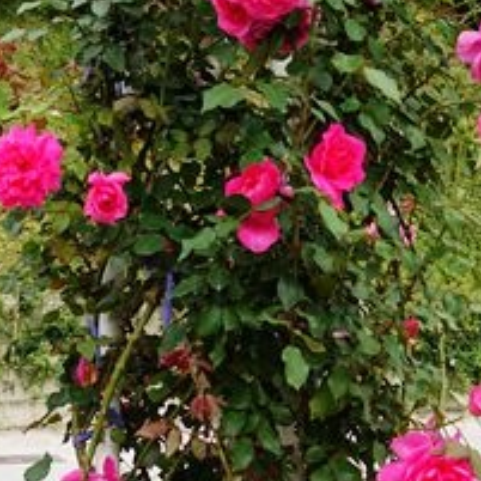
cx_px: 252
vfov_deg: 22.5
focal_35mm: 66
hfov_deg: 26.1
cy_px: -189
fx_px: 1038
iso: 125
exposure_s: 1/320
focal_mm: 8.8
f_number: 4
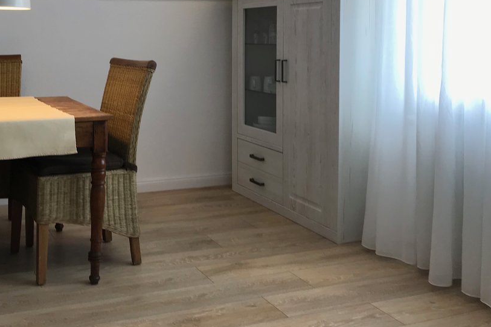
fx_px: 586
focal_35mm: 43
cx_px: 147
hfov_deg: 44.5
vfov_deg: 30.3
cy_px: 60
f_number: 1.8
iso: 25
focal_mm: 3.99
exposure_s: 1/46
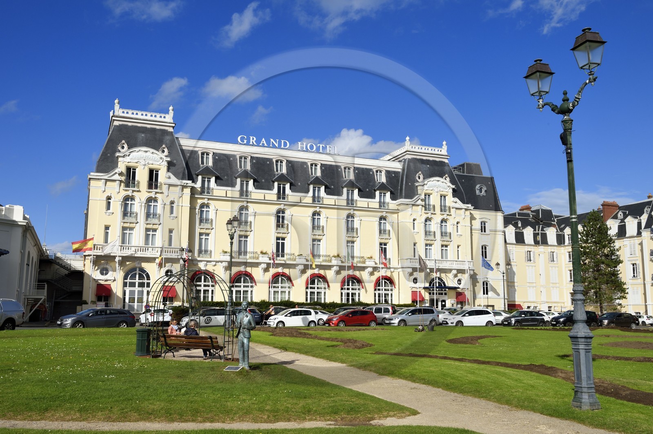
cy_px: 217
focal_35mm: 35
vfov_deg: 37.8
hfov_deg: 54.5
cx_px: 326
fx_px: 634
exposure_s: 1/250
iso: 200
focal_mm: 35
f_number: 16
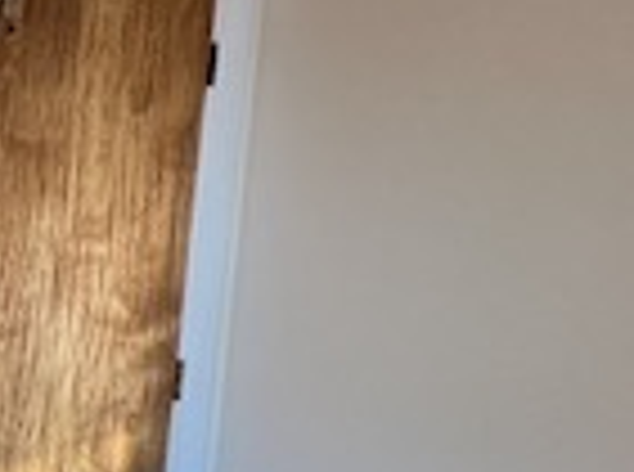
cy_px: 76
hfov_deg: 14.4
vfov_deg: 19.6
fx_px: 1352
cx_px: -949
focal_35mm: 74
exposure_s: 1/120
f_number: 1.8
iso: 64
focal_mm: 1.57
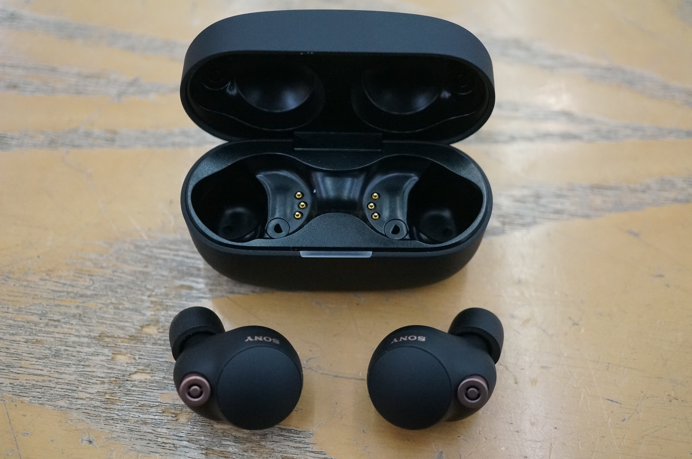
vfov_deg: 29.8
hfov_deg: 43.7
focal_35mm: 45
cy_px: 230
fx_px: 864
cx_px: 346
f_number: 4
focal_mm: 30
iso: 3200
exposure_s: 1/160
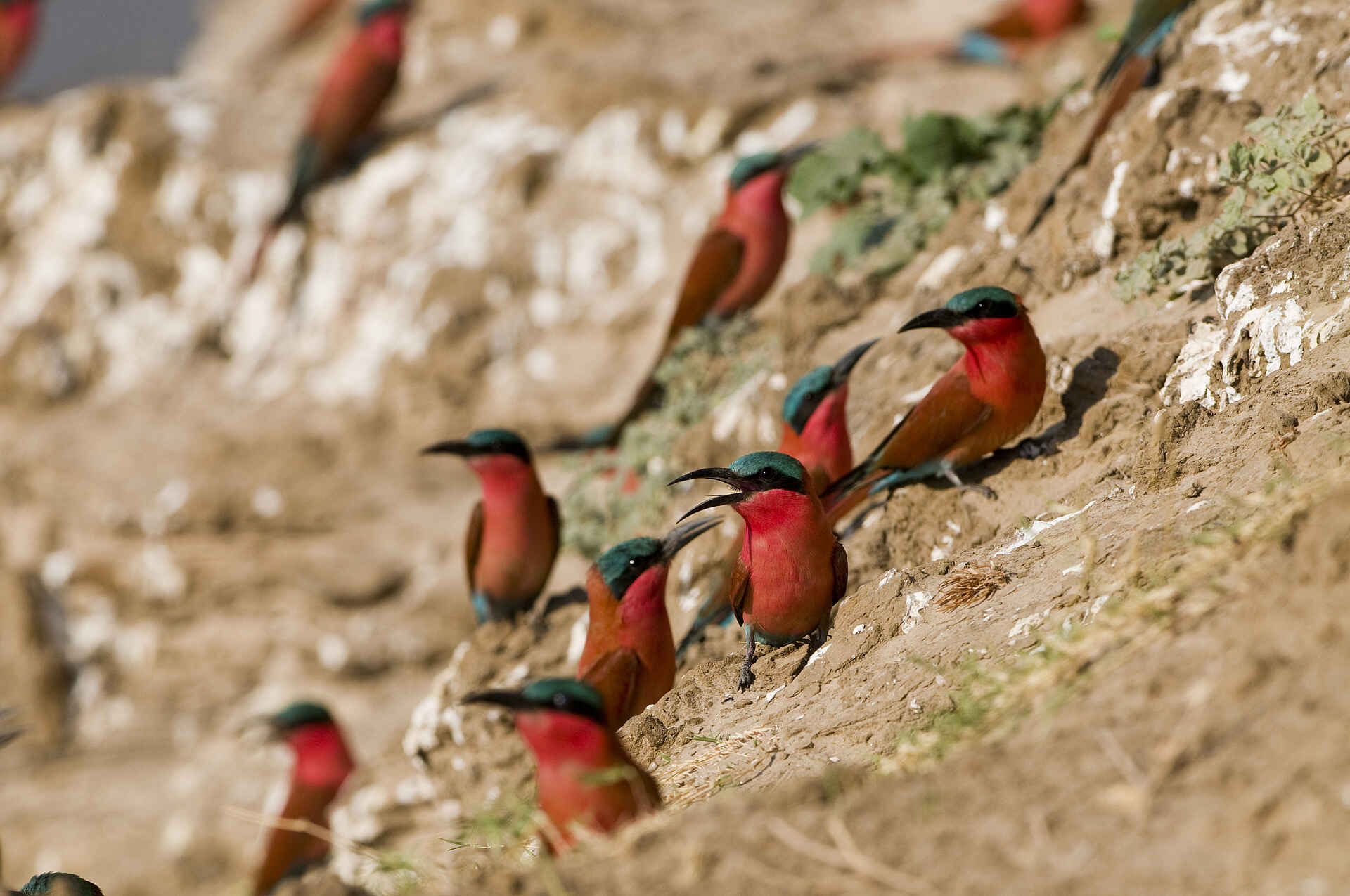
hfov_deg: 4.6
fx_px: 16853
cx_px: 675
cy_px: 448
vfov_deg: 3.0
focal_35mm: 450
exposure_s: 1/1250
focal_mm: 300
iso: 320
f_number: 7.1
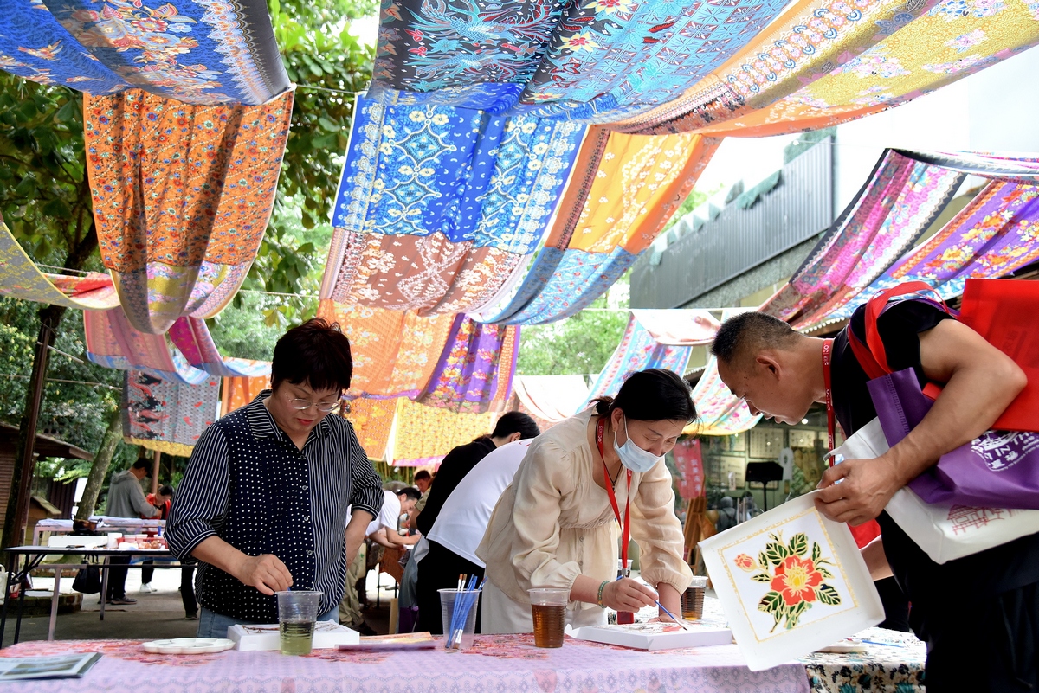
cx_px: 520
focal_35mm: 30
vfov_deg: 43.6
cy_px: 346
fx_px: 866
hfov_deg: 61.9
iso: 2000
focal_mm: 30
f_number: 4
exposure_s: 1/400
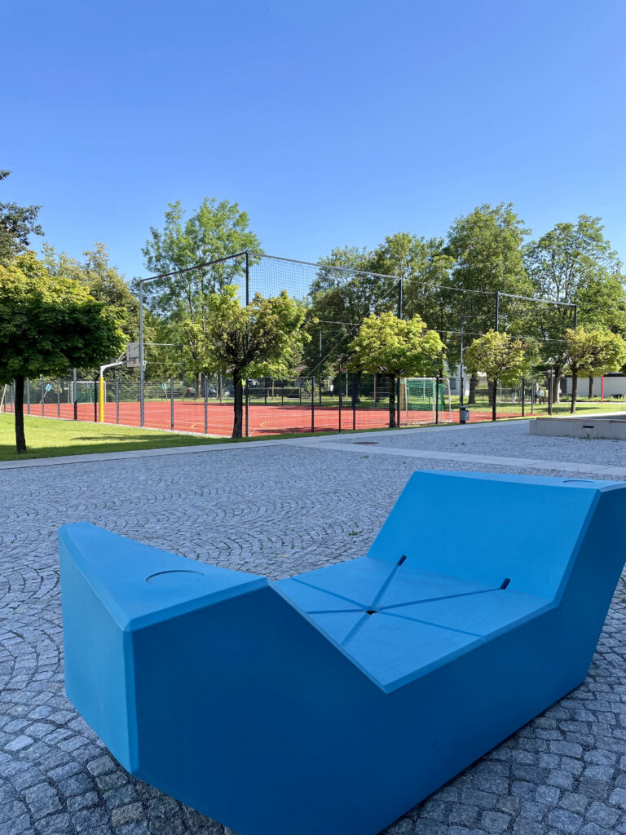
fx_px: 627
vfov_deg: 67.3
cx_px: 313
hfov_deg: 53.1
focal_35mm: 26
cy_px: 418
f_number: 1.6
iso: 32
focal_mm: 4.2
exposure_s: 1/1575
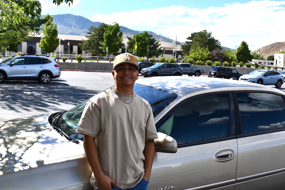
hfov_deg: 53.1
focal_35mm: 36
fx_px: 285
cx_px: 142
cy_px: 95
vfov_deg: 36.9
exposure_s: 1/250
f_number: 8
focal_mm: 24
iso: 100
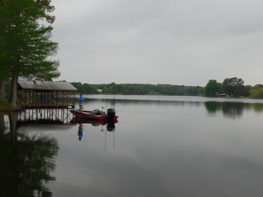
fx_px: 387
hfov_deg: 37.5
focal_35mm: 51
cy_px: 98
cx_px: 132
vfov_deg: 28.6
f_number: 3.8
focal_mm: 9
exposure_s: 1/50
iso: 125
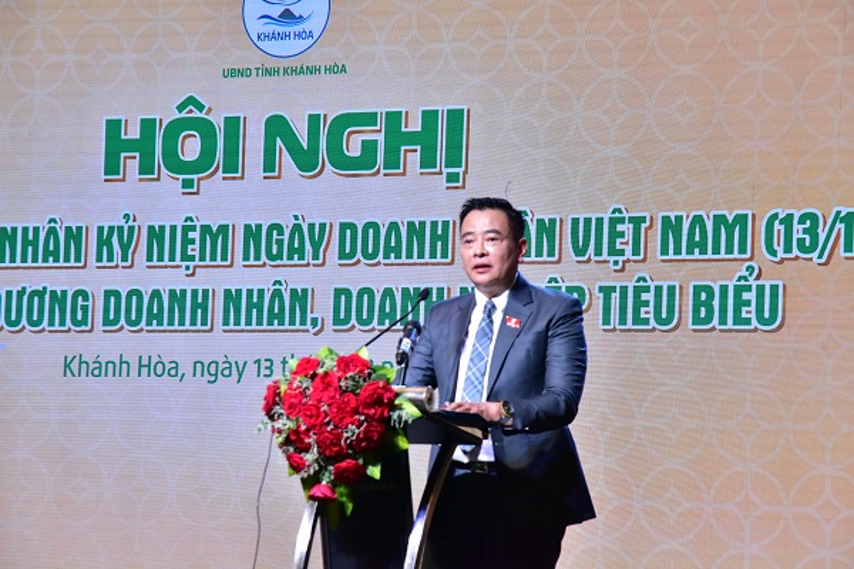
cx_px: 427
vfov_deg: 11.4
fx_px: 2846
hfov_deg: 17.1
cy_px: 284
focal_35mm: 120
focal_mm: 120
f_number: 8
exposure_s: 1/160
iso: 3200
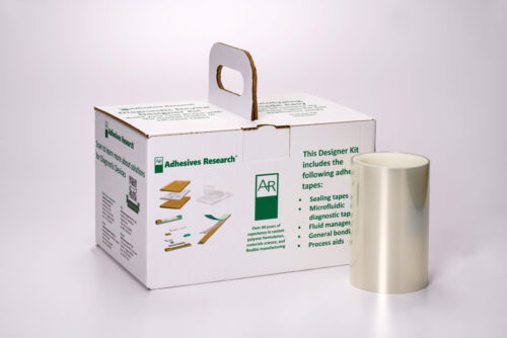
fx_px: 1268
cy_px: 169
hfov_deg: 22.6
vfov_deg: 15.2
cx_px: 254
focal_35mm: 90
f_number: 20
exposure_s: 1/100
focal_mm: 90
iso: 50
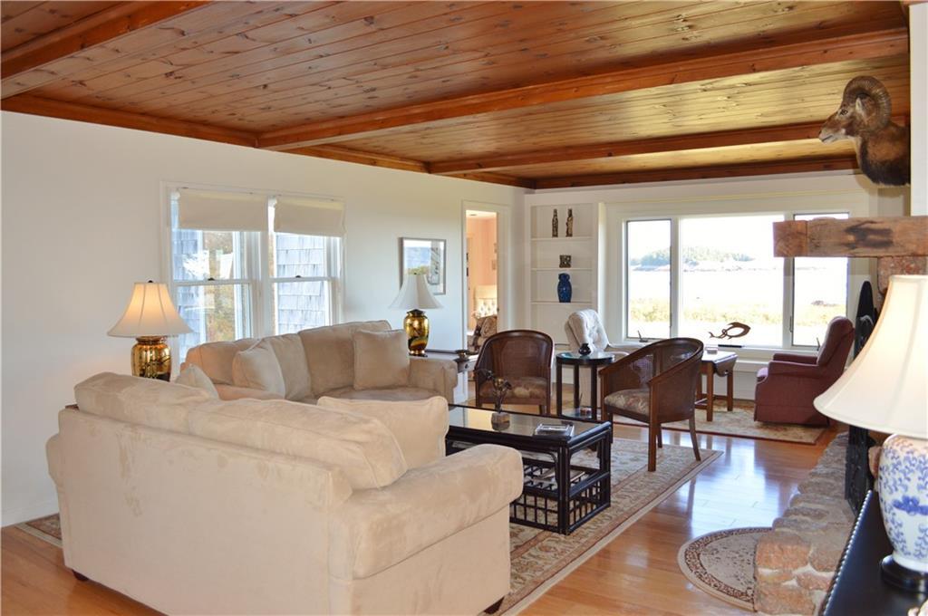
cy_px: 308
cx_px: 464
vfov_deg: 47.8
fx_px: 695
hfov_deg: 67.4
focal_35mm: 27
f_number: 4
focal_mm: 18
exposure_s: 1/100
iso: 400
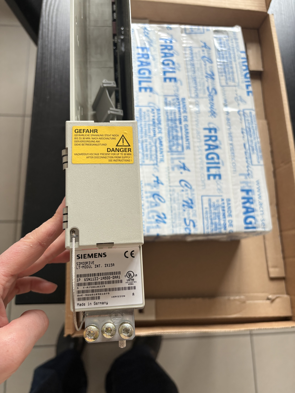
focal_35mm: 26
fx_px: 295
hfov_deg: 53.1
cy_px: 196
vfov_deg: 67.3
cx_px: 148
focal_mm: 5.96
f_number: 1.6
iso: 125
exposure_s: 1/121
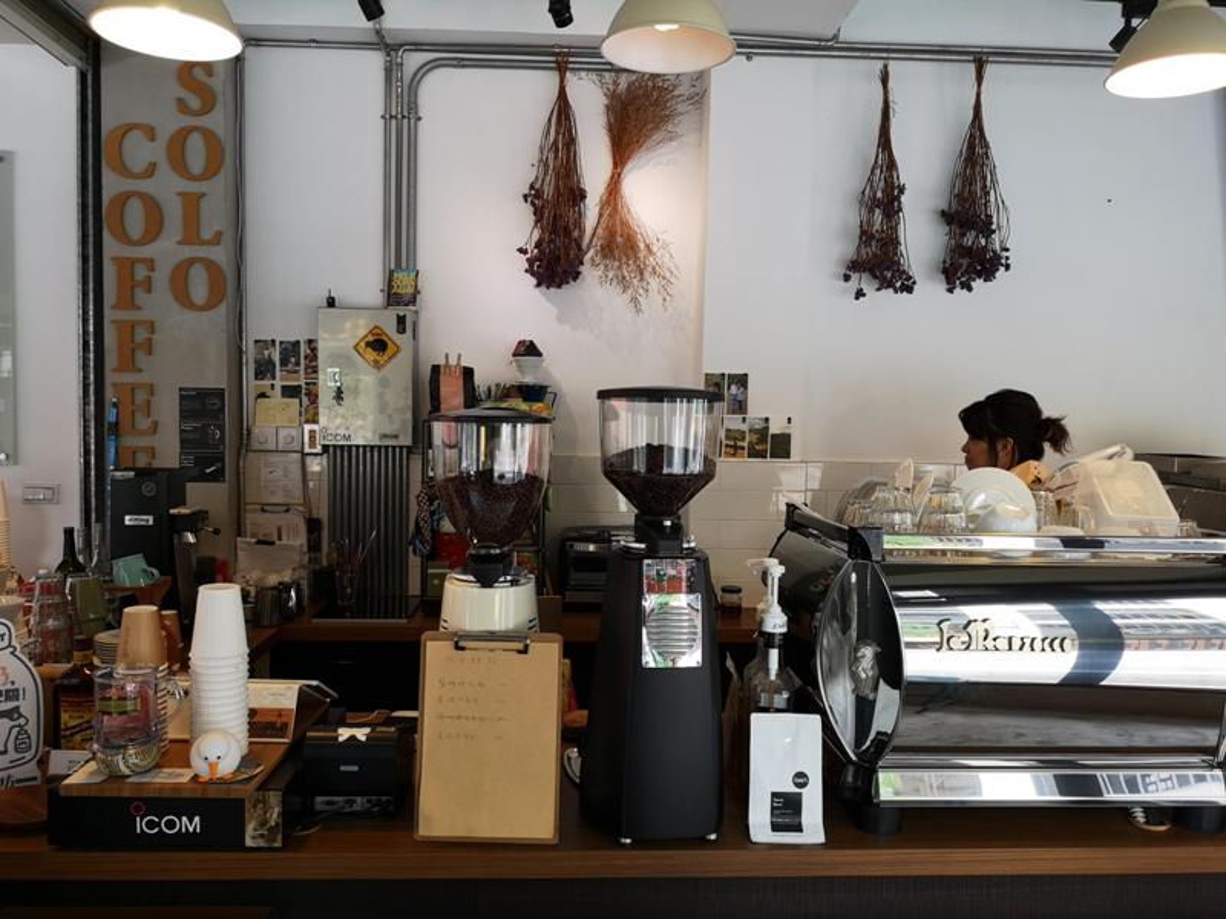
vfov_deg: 51.4
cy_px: 460
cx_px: 613
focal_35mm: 27
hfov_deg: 65.3
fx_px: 956
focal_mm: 3.95
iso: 100
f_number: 1.8
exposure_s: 1/60
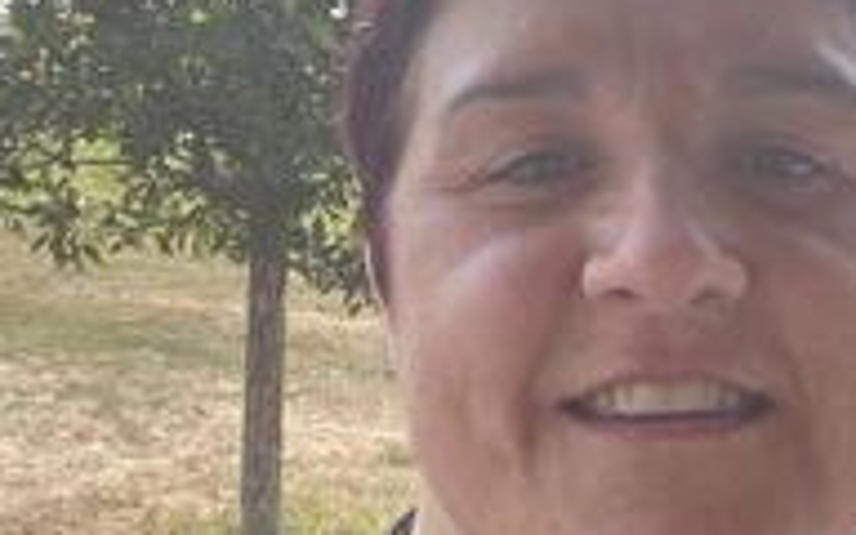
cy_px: 210
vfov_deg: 17.8
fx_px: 1703
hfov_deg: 28.1
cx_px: 548
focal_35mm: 73
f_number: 2.2
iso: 25
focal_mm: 2.71
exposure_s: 1/264
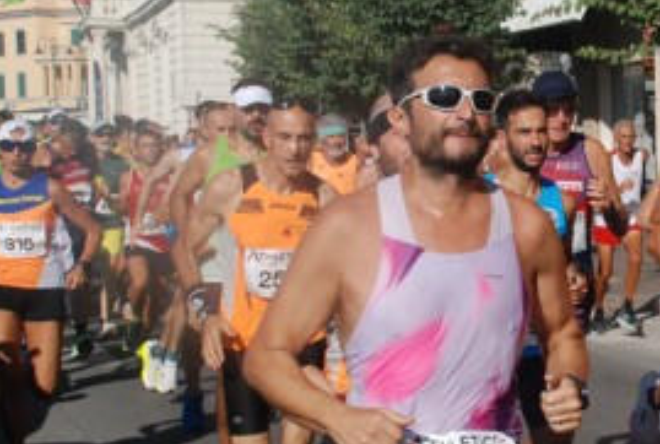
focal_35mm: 107
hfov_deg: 18.6
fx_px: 1967
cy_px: 237
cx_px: 650
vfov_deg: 12.9
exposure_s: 1/2000
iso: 1000
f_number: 9
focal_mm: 32
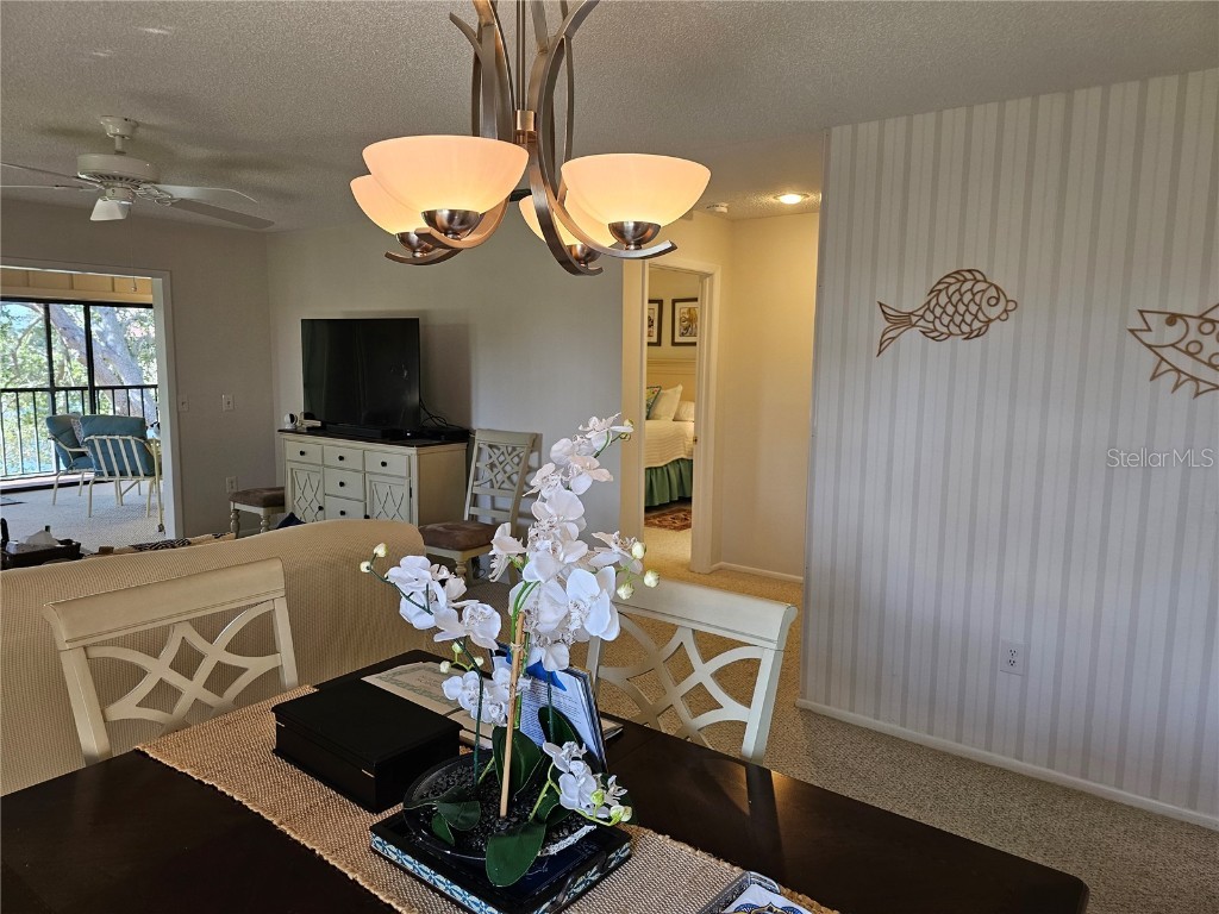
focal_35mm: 23
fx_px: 810
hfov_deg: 73.9
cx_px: 610
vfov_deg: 58.9
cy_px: 457
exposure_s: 1/120
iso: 125
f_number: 1.7
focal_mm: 6.3
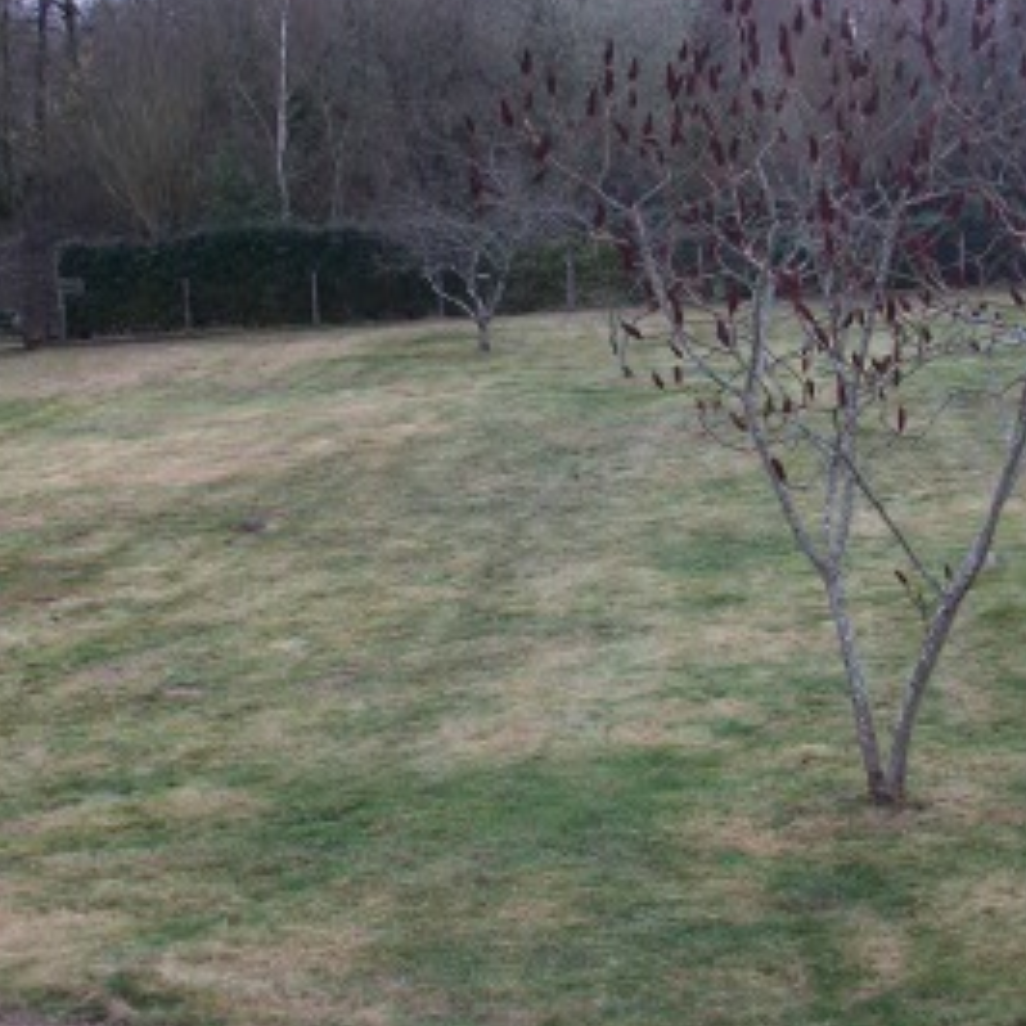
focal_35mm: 66
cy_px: 617
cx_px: 783
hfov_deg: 25.7
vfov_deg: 26.0
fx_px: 2213
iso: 80
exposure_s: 1/374
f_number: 2.9
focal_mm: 5.7
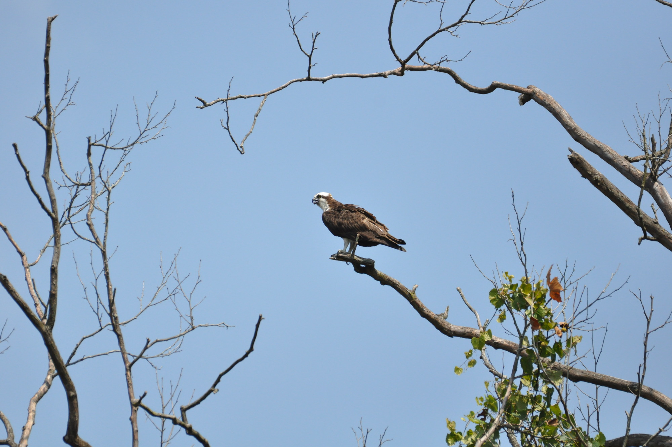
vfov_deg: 1.9
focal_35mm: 720
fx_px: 13424
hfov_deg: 2.9
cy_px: 224
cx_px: 336
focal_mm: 480
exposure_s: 1/4000
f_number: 5.6
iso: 900
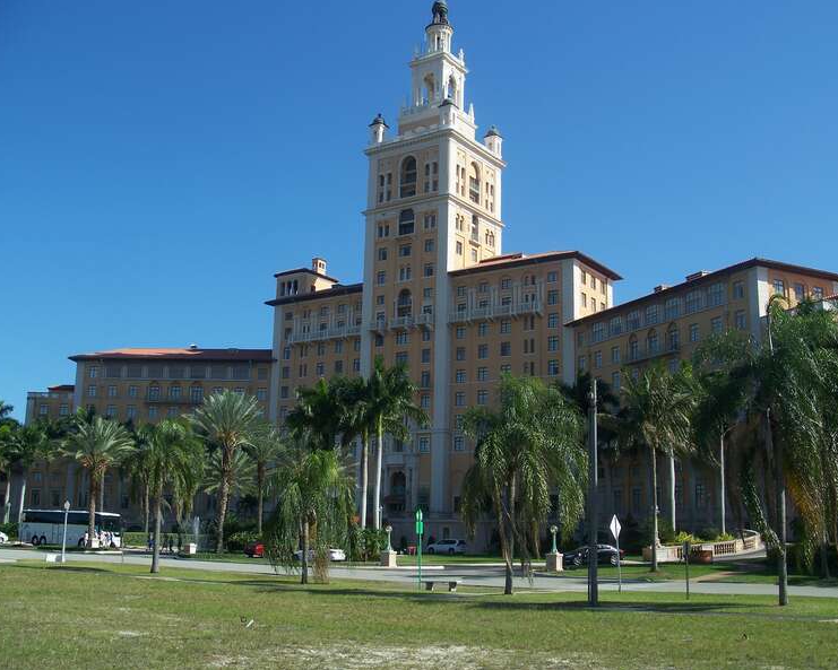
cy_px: 337
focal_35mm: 39
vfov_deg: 38.2
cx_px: 439
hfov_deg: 46.8
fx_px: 967
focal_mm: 7.8
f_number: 4
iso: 64
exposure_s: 1/500
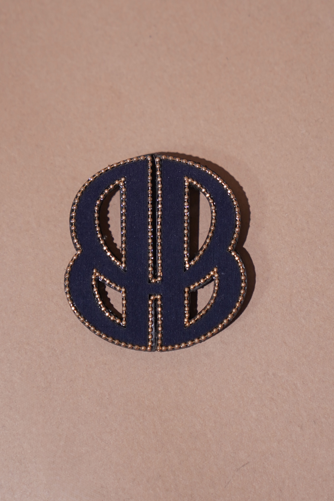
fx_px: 974
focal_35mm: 70
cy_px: 250
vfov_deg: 28.8
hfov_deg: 19.5
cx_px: 167
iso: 640
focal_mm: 70
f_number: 2.8
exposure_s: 1/1250
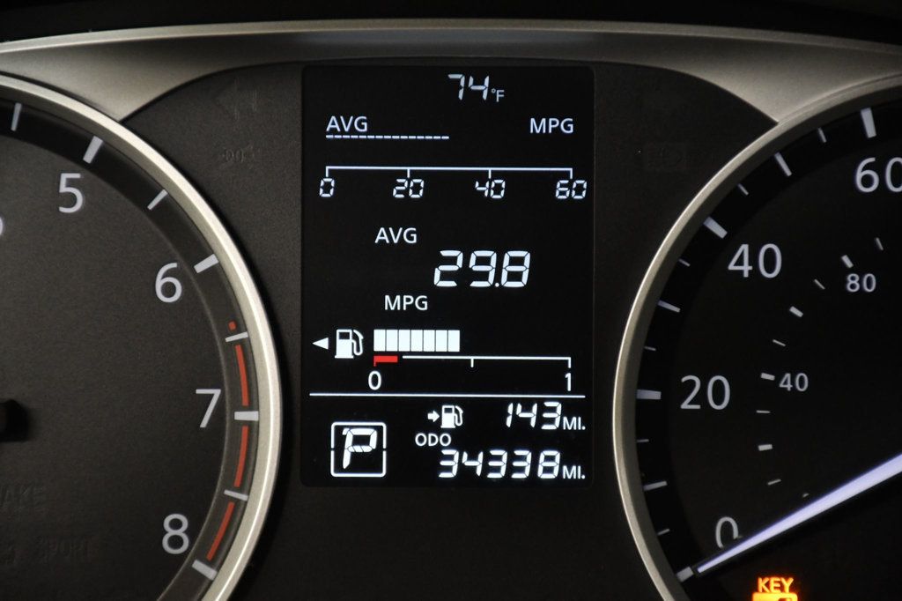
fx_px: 5260
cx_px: 451
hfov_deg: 9.8
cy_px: 300
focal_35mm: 210
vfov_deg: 6.5
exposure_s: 1/160
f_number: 5.6
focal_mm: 140
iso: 2500
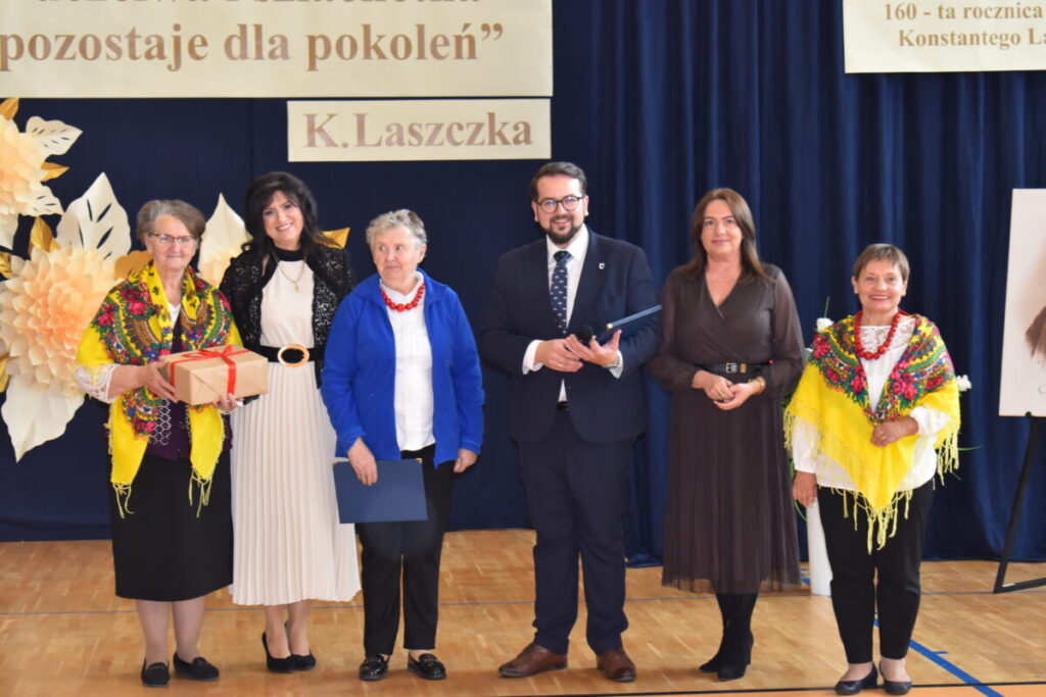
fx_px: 2397
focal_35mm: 82
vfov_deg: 16.6
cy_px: 348
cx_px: 523
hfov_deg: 24.6
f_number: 5.6
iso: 800
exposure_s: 1/60
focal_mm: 55
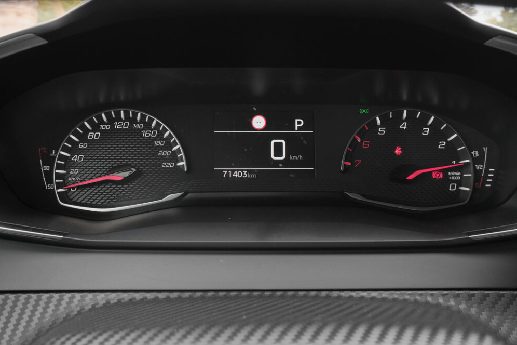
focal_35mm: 36
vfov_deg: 36.9
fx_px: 517
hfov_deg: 53.1
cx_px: 259
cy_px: 175
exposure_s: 1/180
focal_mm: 23.5
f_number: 7.1
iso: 2000
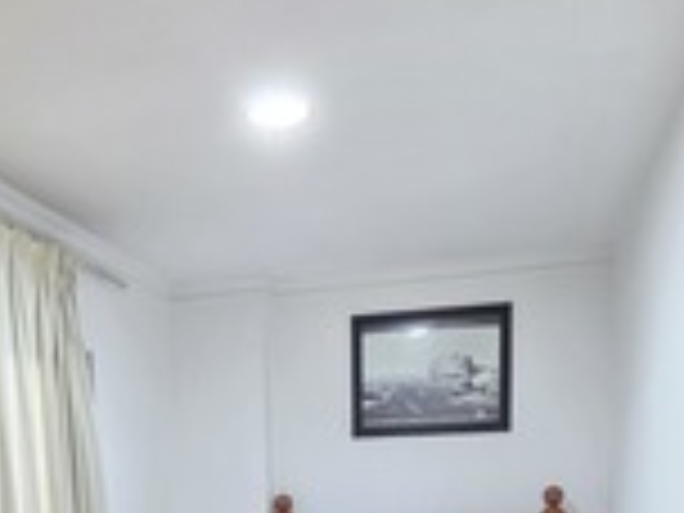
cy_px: 601
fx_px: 771
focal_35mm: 39
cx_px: 268
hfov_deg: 47.5
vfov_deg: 31.4
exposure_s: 1/50
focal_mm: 2.2
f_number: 1.9
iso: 400
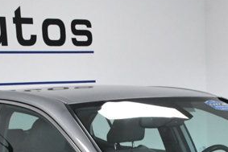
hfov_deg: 16.5
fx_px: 779
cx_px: 197
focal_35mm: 123
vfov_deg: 10.6
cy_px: 262
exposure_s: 1/400
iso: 2500
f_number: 10
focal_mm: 23
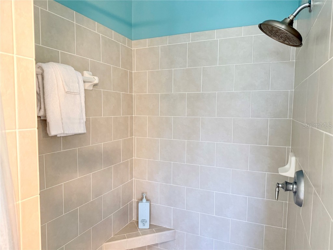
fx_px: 231
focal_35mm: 24
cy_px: 125
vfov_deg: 56.8
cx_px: 166
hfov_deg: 71.6
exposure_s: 1/60
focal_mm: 6.76
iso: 320
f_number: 1.78
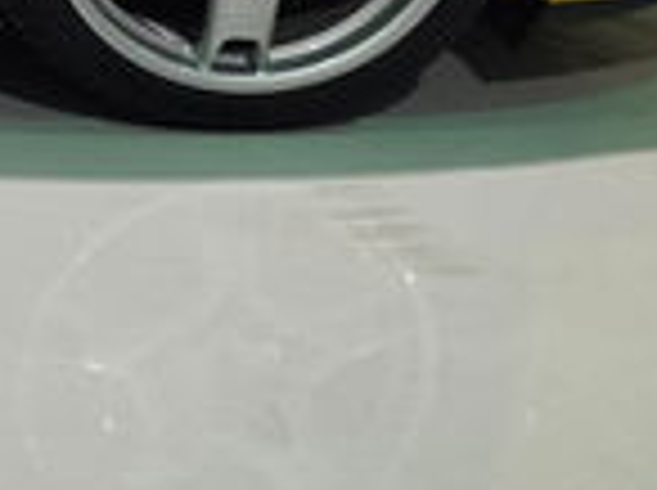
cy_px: -247
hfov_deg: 13.5
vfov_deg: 11.7
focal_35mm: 121
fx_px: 2293
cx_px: -734
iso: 320
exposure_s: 1/120
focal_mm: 6.3
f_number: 1.7
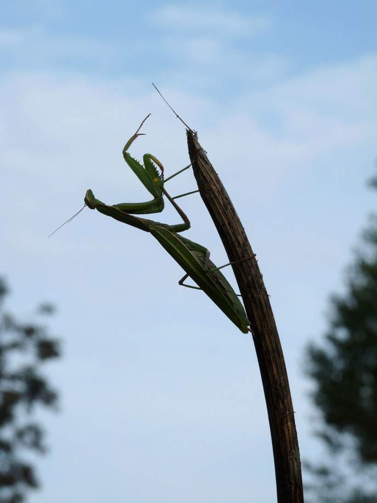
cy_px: 252
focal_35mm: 260
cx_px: 188
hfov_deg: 5.7
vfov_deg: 7.6
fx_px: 3774
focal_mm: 26
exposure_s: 1/500
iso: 100
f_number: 7.1
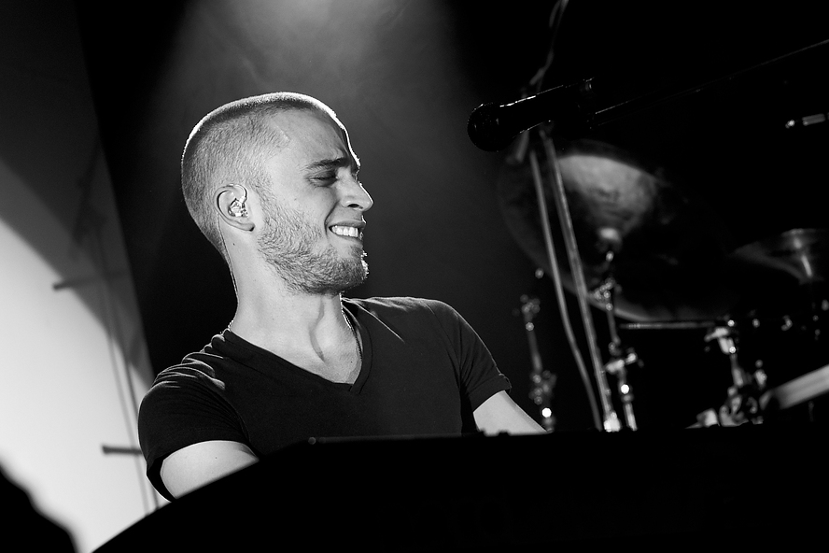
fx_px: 1750
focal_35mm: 76
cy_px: 277
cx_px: 413
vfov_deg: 17.9
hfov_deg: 26.7
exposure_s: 1/320
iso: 200
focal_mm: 50
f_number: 2.5
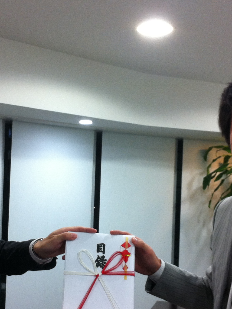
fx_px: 608
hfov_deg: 21.6
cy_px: 191
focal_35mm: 68
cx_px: 88
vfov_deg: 28.5
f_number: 2.8
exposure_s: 1/20
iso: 80
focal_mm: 3.85
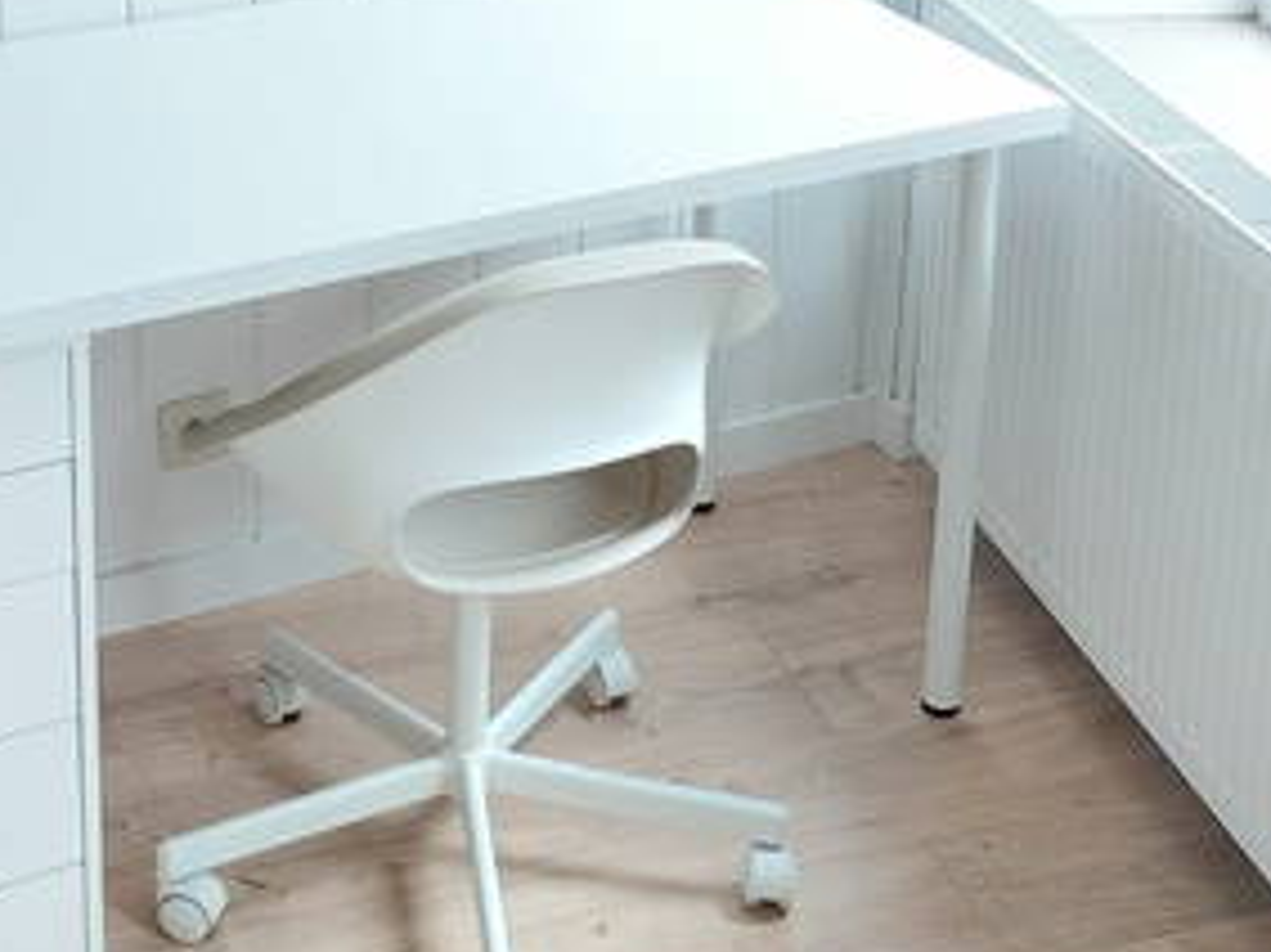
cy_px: 4
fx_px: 2459
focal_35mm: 67
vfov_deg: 21.2
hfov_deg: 28.7
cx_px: 386
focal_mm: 5.23
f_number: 1.8
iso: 400
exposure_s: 1/50
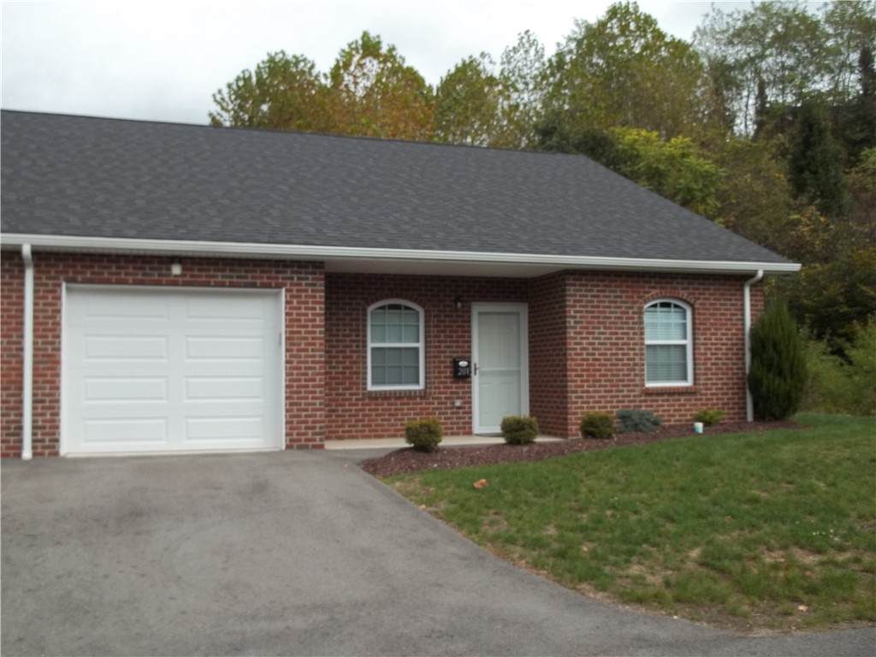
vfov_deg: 42.9
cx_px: 438
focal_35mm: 33
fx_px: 835
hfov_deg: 55.4
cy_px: 328
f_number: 8
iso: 64
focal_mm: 5.9
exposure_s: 1/100
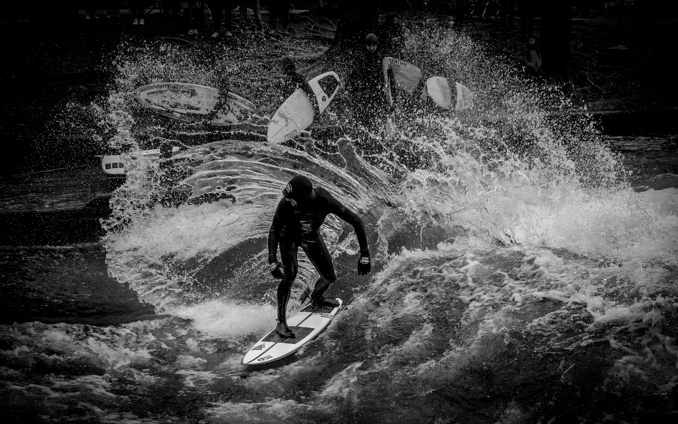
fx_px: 767
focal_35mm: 42
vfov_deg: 30.9
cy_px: 223
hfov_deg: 47.7
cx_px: 339
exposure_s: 1/1600
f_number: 4.5
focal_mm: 27
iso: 800
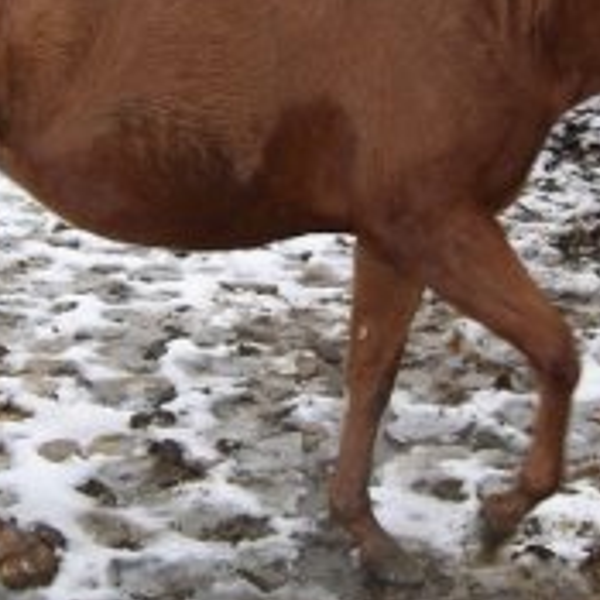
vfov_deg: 25.6
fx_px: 1294
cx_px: 303
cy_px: 106
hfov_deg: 26.1
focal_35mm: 66
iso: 80
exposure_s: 1/180
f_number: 3.4
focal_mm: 5.5
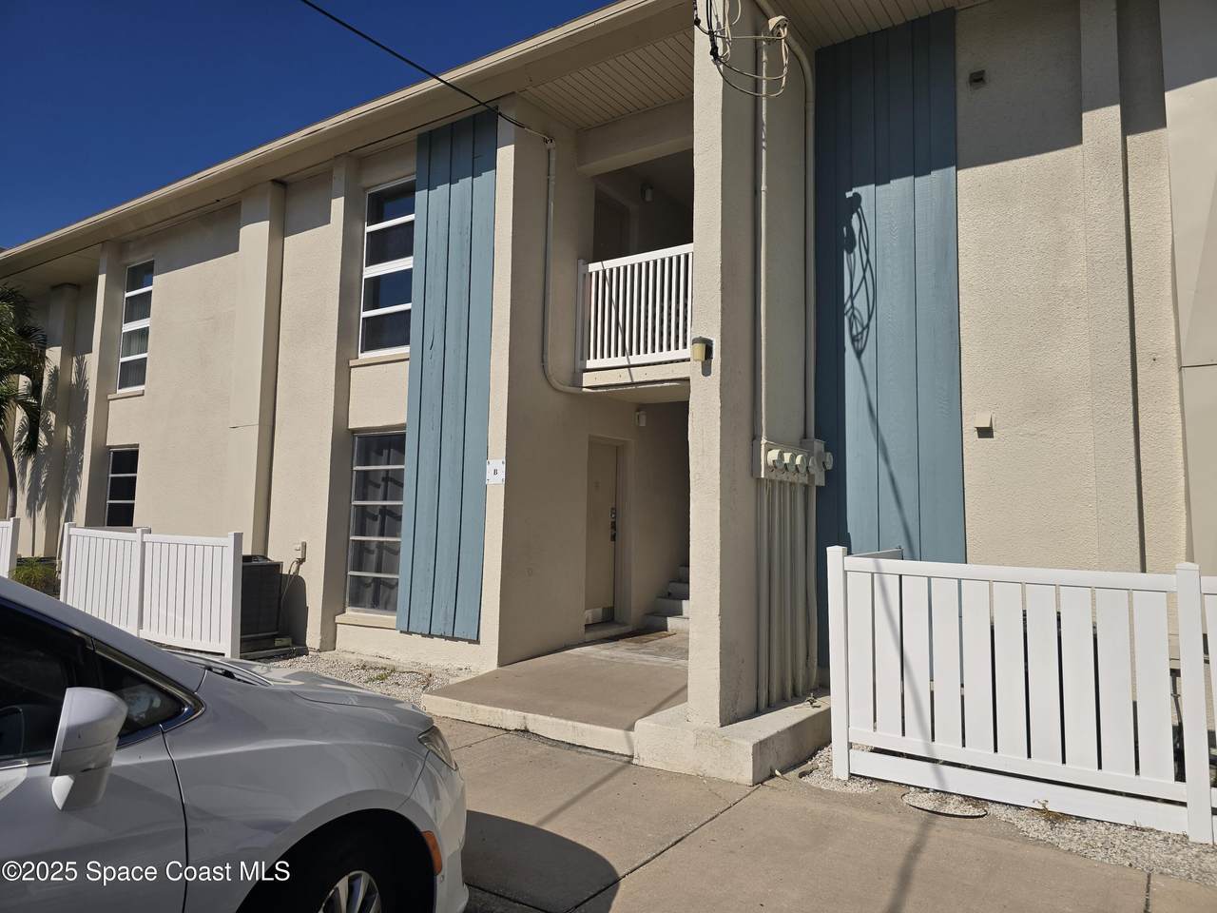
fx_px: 809
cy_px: 456
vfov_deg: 58.9
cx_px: 608
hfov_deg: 73.9
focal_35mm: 23
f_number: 1.7
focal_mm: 6.3
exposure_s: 1/2140
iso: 12
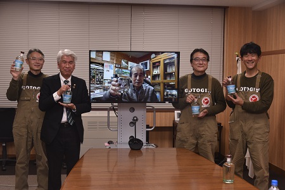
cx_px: 142
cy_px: 95
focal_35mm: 48
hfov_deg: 41.1
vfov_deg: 28.1
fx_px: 380
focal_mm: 48
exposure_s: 1/160
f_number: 5.6
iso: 800
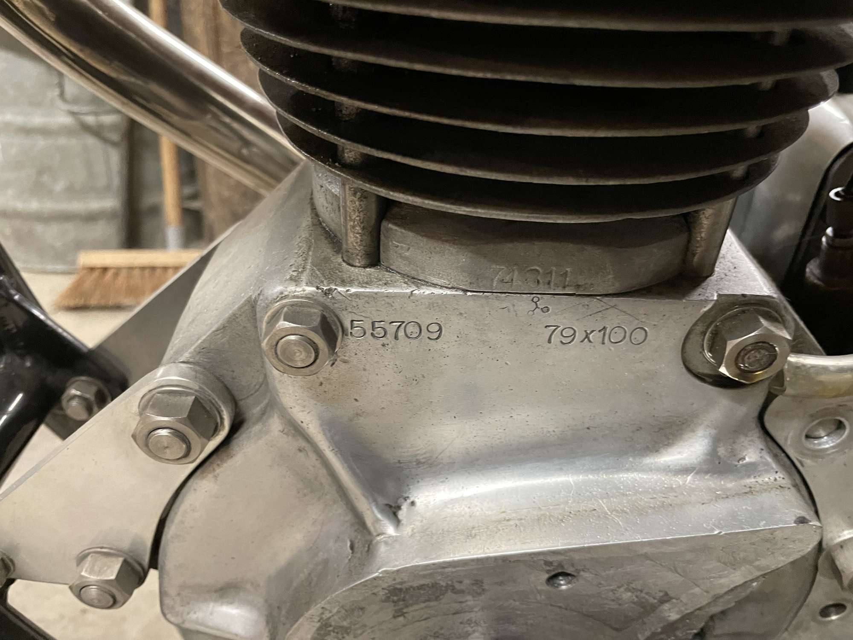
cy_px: 320
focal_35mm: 26
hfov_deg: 67.3
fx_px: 641
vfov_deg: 53.1
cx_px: 426
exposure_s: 1/50
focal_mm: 4.2
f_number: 1.6
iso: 500
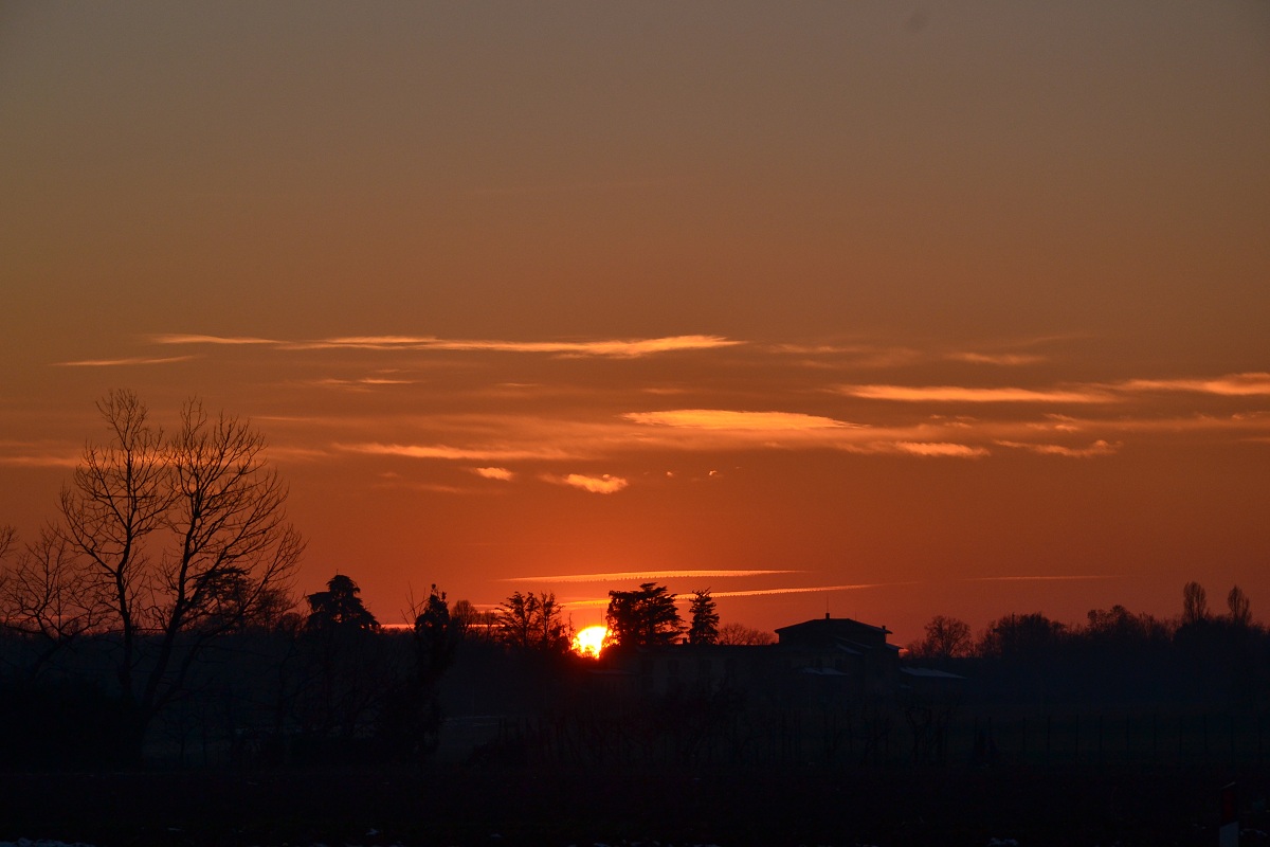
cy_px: 424
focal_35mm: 158
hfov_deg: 13.0
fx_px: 5556
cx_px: 635
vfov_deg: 8.7
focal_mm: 105
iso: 320
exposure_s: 1/500
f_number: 11
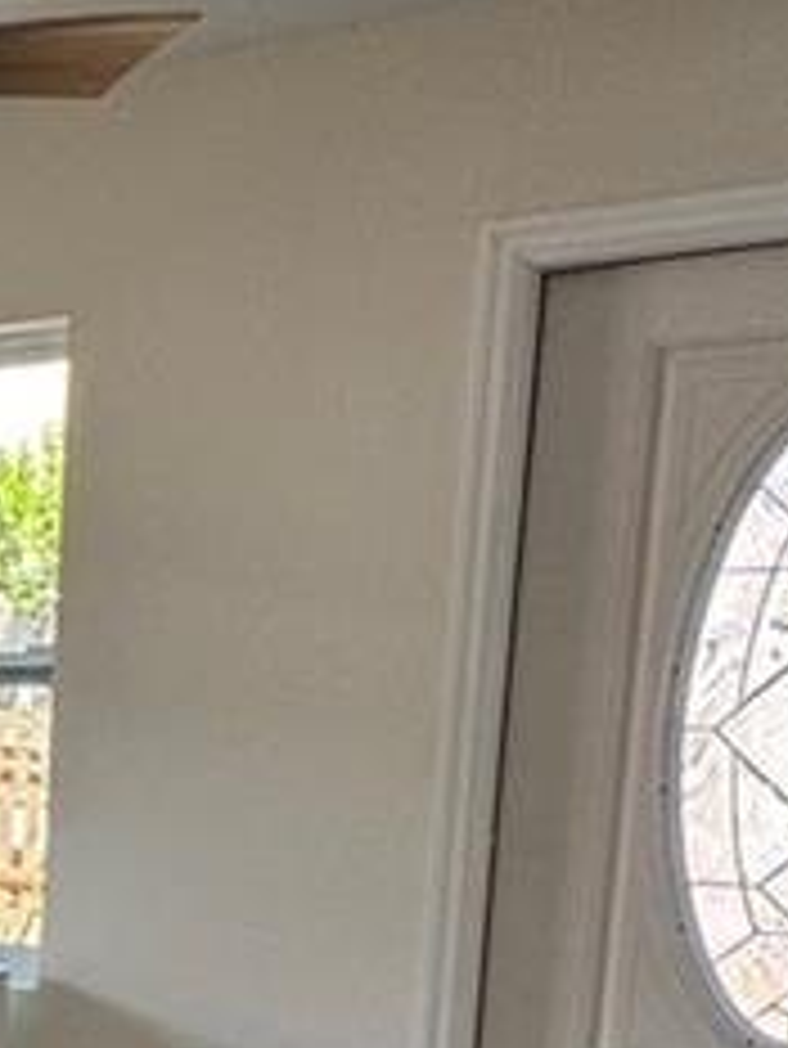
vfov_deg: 25.8
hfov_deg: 16.4
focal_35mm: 72
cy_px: 1030
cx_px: -720
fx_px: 2183
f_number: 2.2
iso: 100
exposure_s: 1/99
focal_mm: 2.22
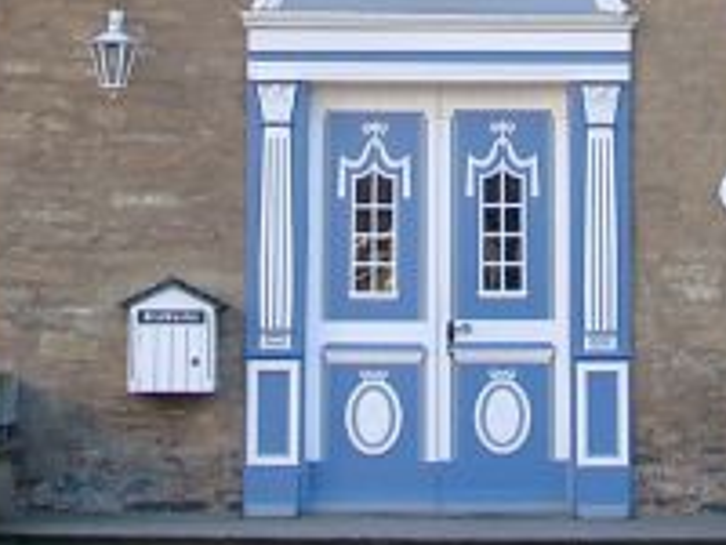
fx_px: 2852
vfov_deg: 10.3
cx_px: 476
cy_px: -429
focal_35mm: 136
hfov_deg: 14.5
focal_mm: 7.13
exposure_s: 1/116
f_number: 4
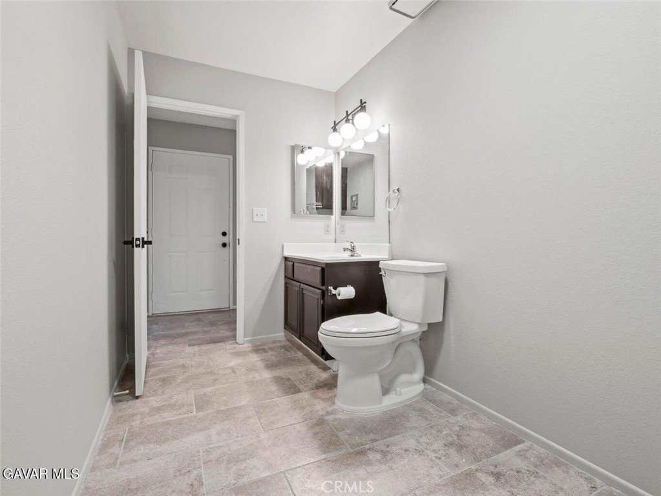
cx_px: 330
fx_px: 305
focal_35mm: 16
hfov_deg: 94.5
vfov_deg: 78.1
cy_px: 248
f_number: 8
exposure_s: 1/2.5
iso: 200
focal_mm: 8
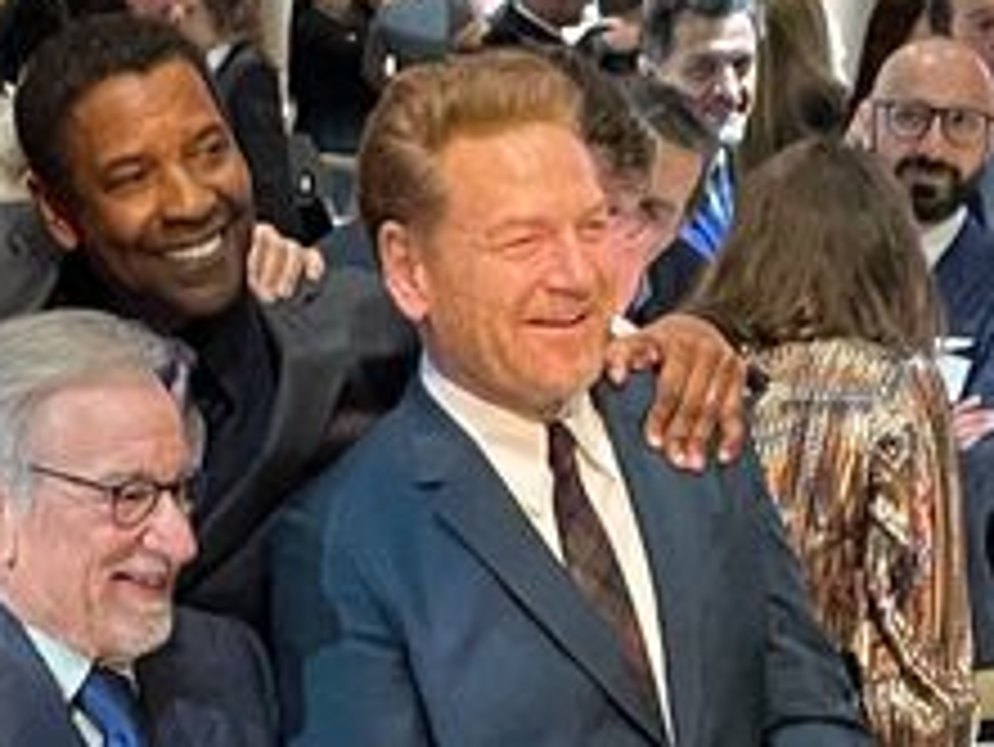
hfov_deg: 21.3
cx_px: 99
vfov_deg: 16.3
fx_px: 2586
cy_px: 558
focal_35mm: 90
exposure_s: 1/60
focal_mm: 50
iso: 1250
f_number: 1.8
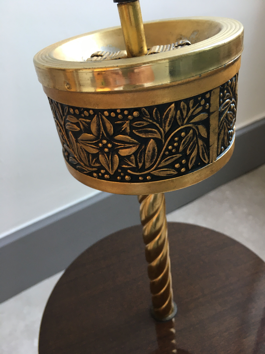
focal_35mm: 29
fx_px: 296
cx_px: 132
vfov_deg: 61.7
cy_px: 177
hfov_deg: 48.2
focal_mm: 4.15
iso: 80
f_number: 2.2
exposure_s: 1/33
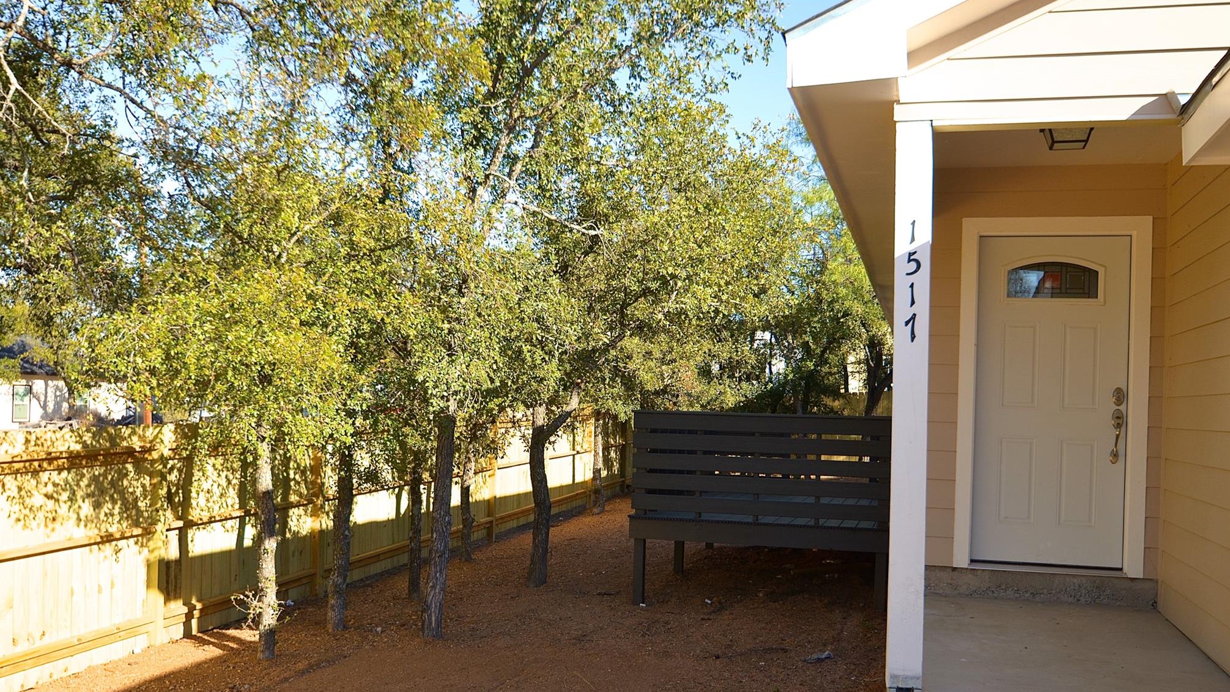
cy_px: 411
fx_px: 1094
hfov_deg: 58.7
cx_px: 607
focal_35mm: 34
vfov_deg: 35.0
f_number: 4.5
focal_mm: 21
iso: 200
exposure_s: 1/500
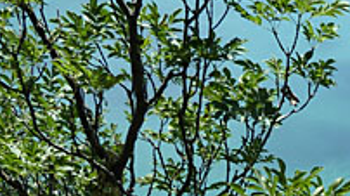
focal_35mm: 81
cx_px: 470
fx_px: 751
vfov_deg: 13.9
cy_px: 300
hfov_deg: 23.0
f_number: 4
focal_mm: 4.1
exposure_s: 1/250
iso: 80
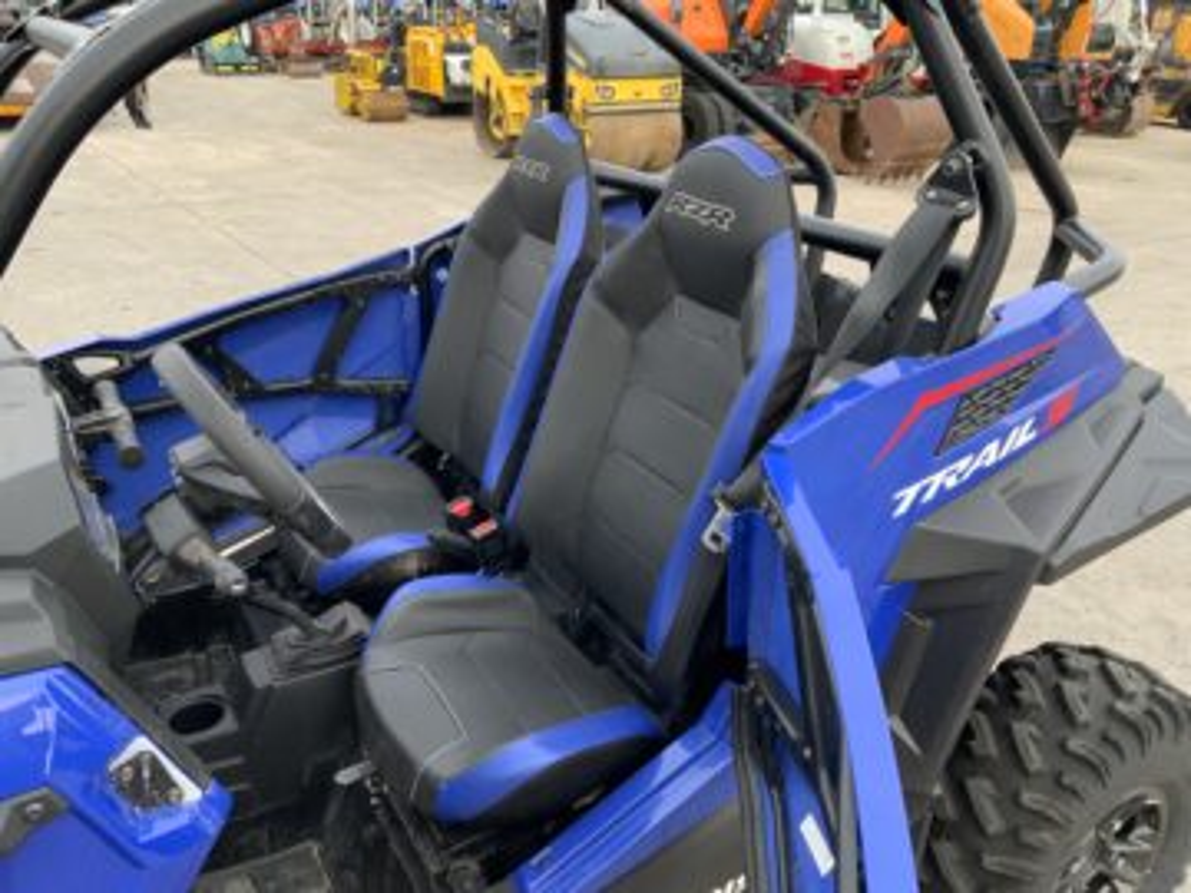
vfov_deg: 48.2
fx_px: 998
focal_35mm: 29
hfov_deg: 61.7
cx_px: 596
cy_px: 446
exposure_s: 1/120
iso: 64
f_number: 1.8
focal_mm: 3
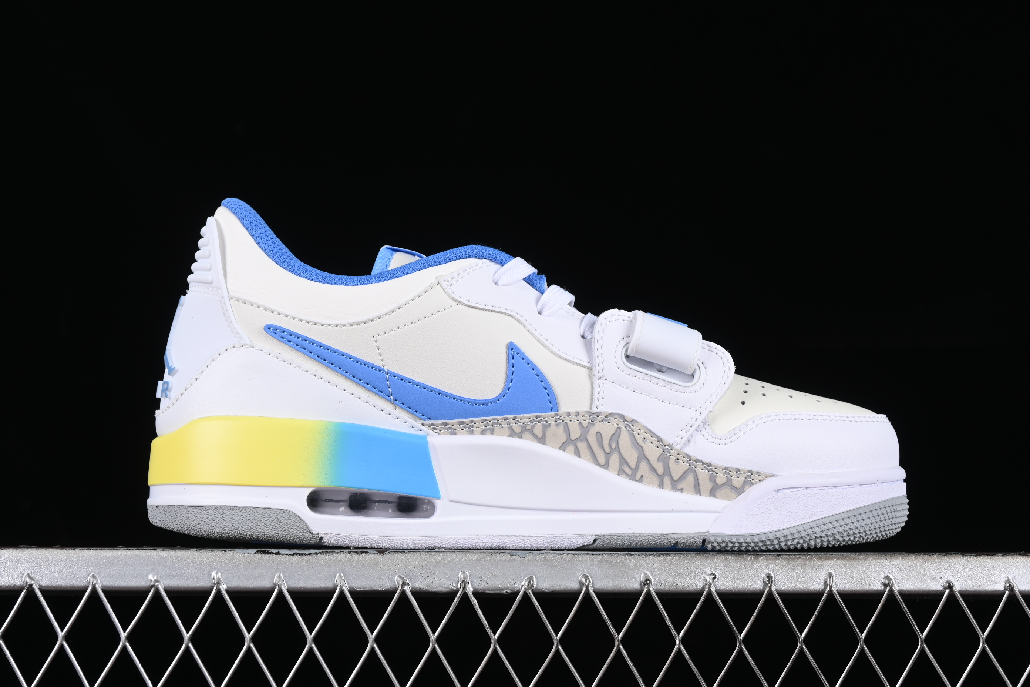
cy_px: 344
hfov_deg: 27.0
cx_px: 515
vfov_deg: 18.2
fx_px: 2146
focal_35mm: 75
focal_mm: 50
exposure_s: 1/80
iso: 160
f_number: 8
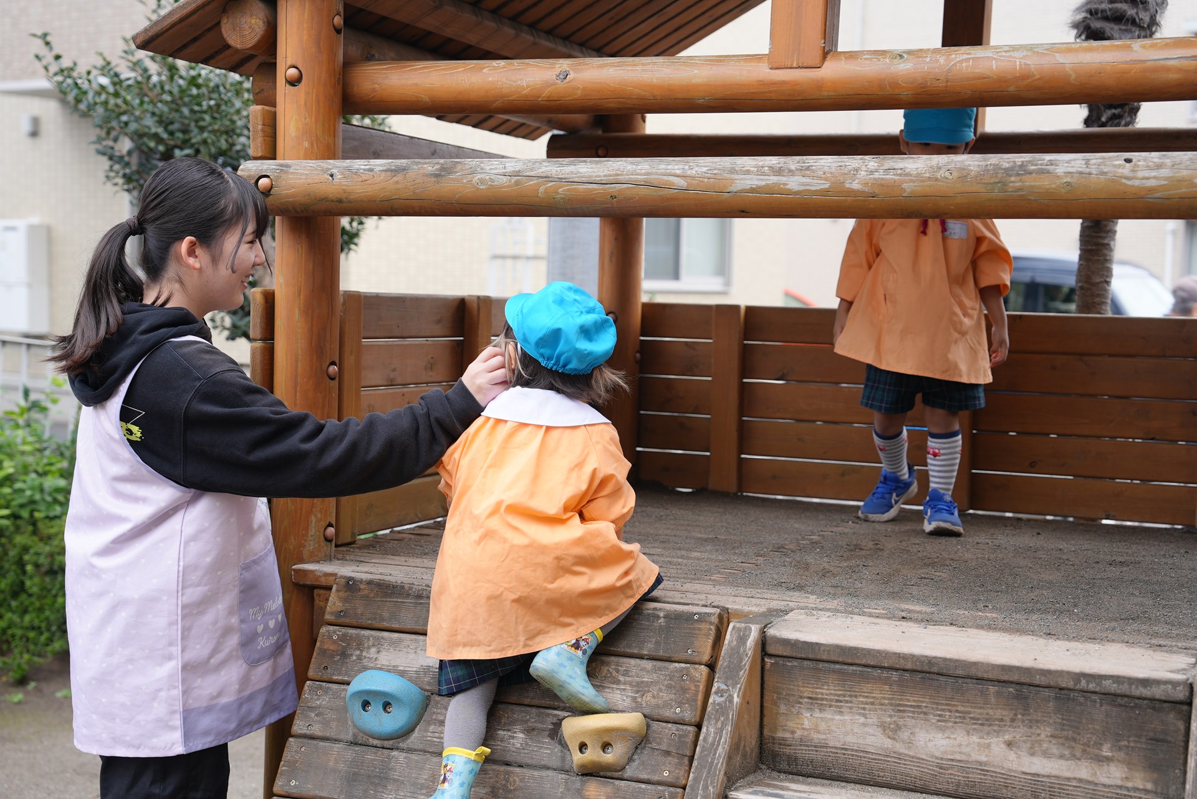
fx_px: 1829
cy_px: 400
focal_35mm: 55
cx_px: 598
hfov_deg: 36.2
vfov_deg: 24.6
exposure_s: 1/160
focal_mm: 55
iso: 80
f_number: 4
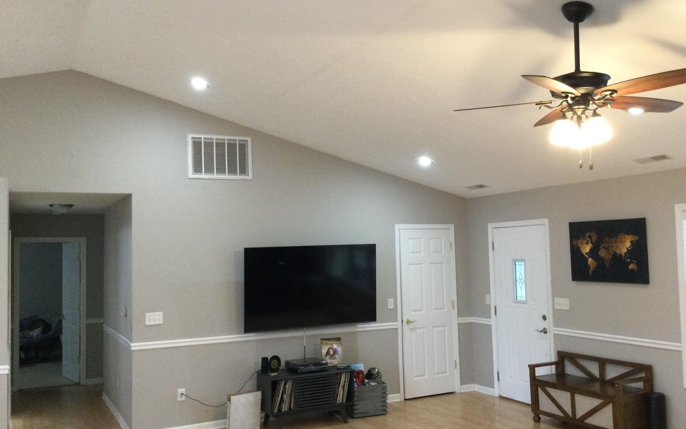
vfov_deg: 36.3
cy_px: 214
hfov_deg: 55.3
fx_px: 654
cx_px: 355
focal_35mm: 35
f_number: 2.4
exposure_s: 1/30
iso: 160
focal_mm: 3.3
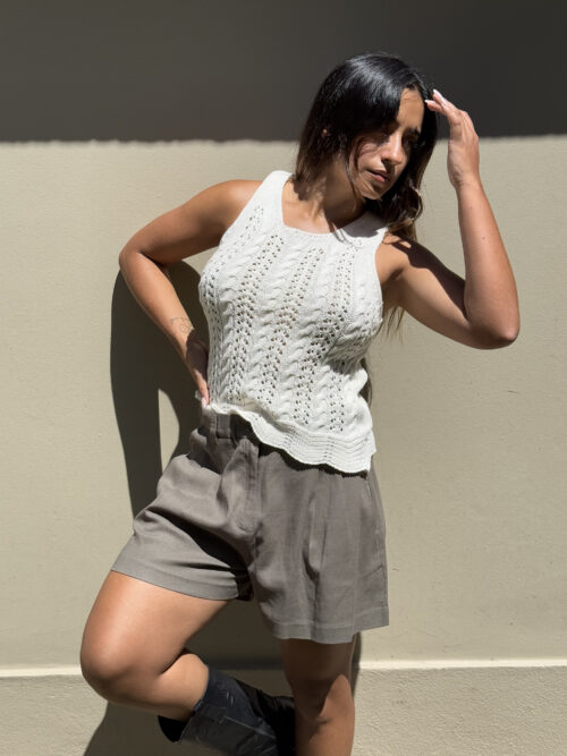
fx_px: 1049
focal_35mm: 48
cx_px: 284
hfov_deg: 30.3
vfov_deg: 39.7
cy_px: 378
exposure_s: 1/7143
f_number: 1.78
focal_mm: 6.76
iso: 100
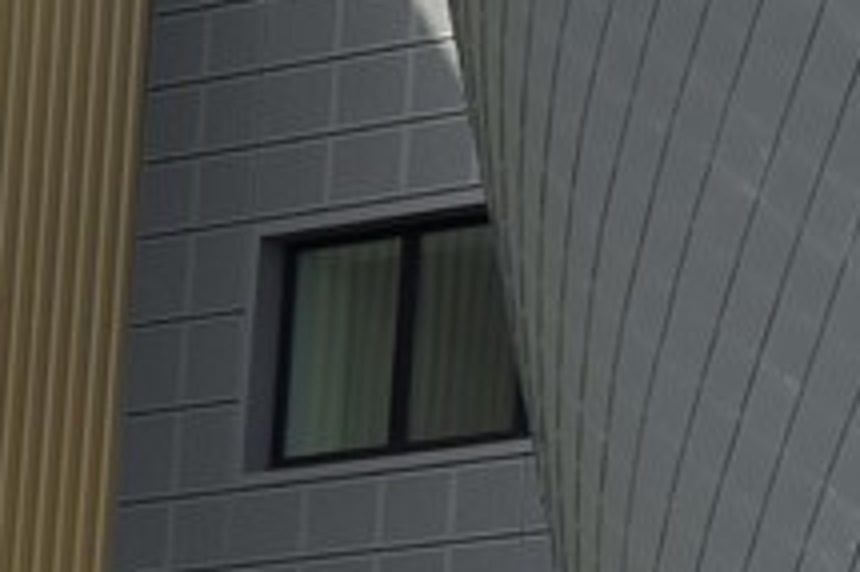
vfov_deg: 5.4
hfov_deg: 7.0
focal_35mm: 253
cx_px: 2888
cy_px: 764
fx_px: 6039
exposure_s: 1/250
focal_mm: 34
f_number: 13
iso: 200
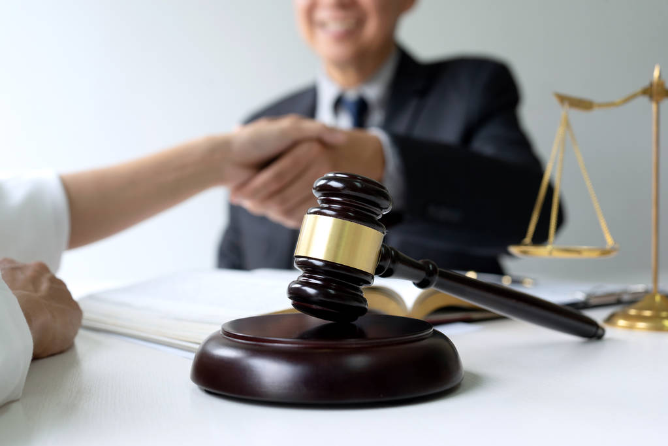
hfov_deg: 46.4
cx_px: 334
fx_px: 779
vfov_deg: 31.9
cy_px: 223
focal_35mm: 42
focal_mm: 42
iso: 400
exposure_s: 1/90
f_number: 4.5
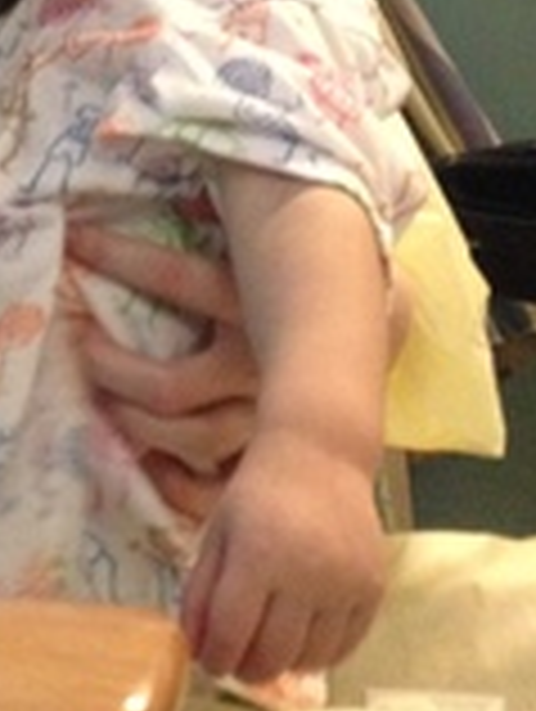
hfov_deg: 14.5
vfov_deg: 18.8
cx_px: -50
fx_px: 2059
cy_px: -76
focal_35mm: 100
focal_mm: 4.12
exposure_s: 1/15
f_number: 2.4
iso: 500
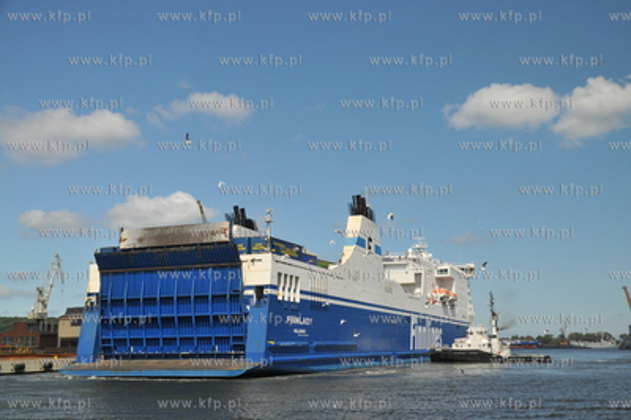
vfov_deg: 33.0
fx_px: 709
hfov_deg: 48.0
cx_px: 316
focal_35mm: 40
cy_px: 210
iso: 400
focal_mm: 27
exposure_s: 1/1600
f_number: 5.6
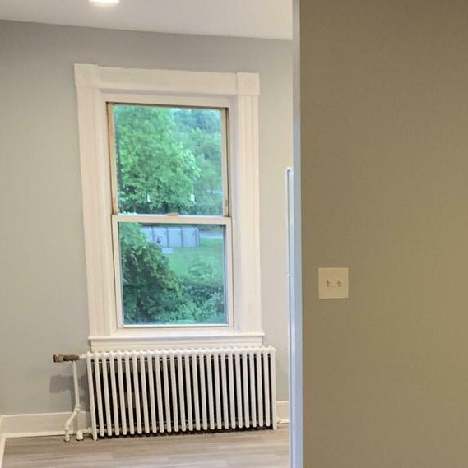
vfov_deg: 26.5
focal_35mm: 62
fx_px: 948
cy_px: 447
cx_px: 419
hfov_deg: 26.8
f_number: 1.8
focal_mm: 4.25
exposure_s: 1/60
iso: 250
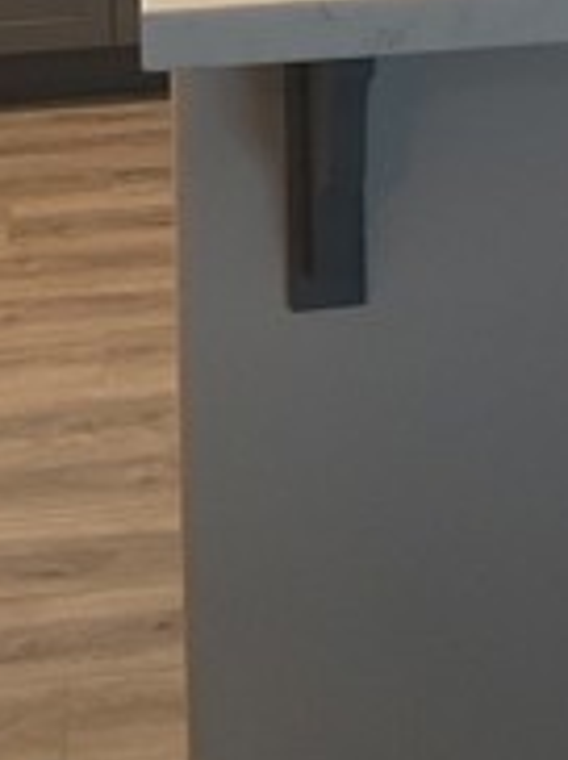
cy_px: -472
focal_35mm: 102
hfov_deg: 14.4
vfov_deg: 16.9
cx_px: 426
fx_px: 2237
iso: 50
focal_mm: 3
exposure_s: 1/60
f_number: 1.8
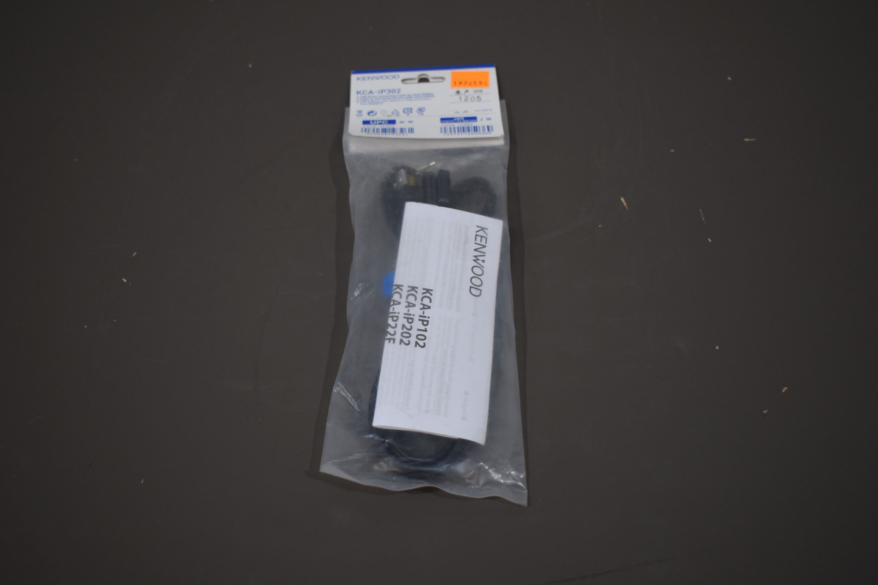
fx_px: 1097
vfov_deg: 29.9
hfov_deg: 43.6
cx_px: 439
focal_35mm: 45
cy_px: 292
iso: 500
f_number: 4.2
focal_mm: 30
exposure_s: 1/250
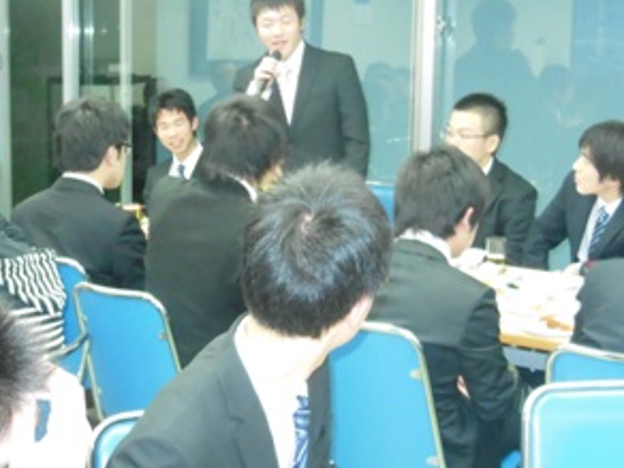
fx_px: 1244
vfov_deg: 21.3
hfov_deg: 28.0
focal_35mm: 69
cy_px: 220
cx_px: 214
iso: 1600
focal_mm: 8
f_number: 4.4
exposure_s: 1/30
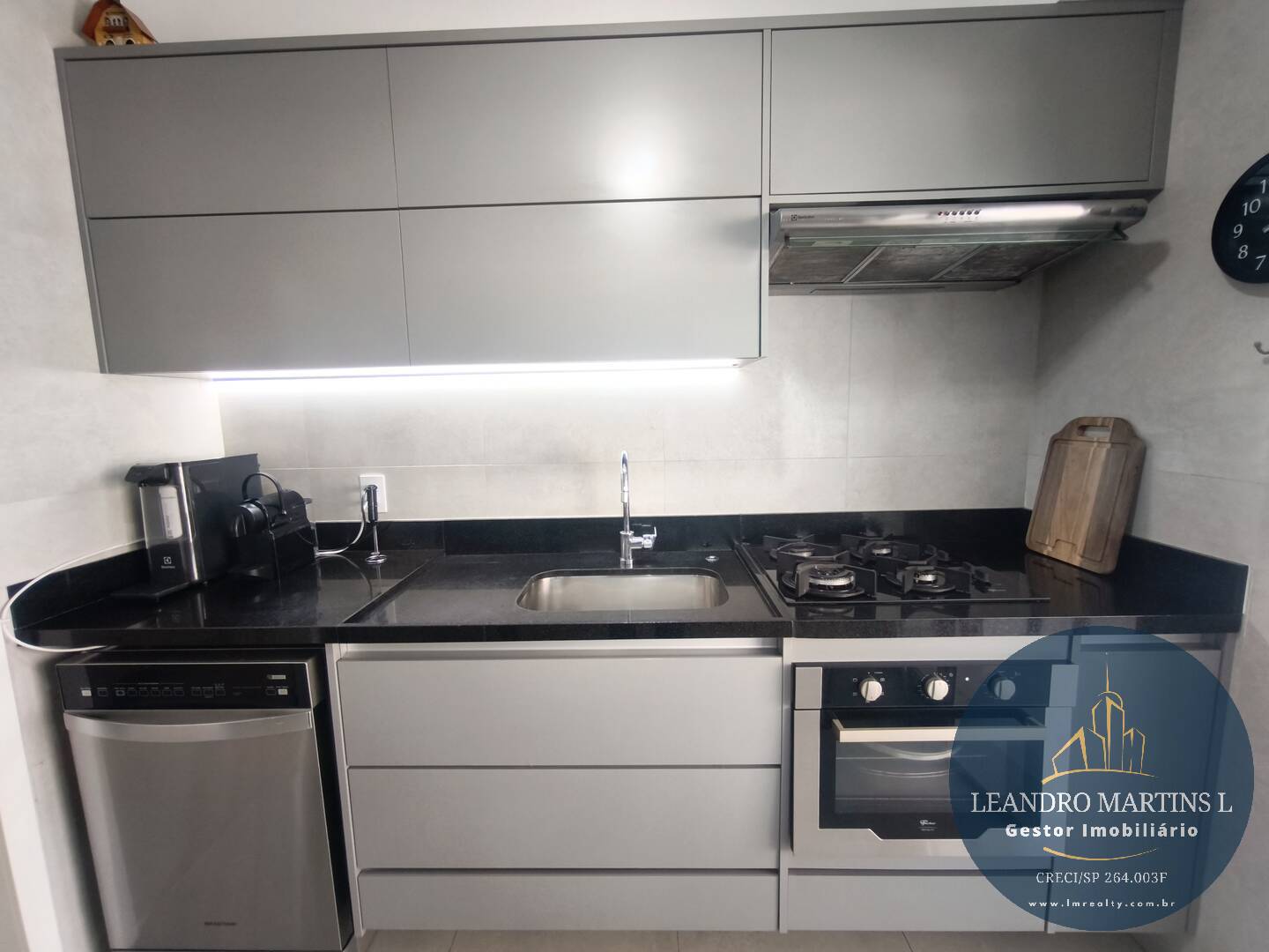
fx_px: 550
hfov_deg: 98.2
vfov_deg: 81.7
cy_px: 476
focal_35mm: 15
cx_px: 634
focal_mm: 1.91
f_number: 2.2
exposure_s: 1/60
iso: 100
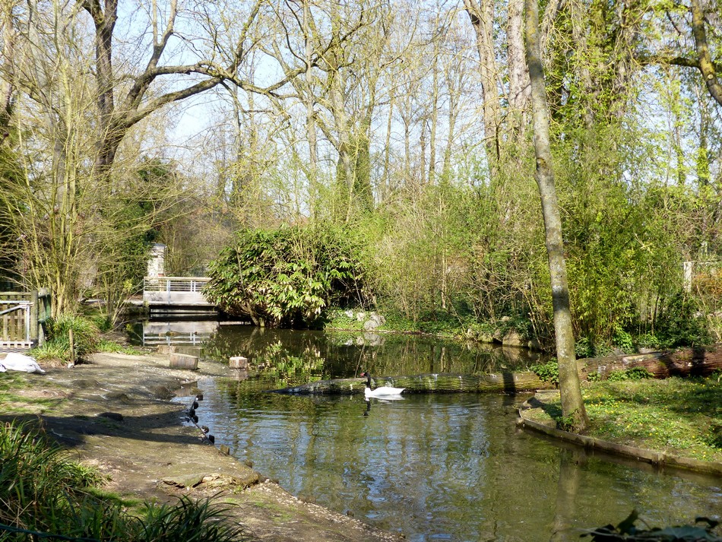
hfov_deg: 38.9
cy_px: 271
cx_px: 361
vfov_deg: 29.7
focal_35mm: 49
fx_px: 1022
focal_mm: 8.7
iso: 100
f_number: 4
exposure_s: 1/320
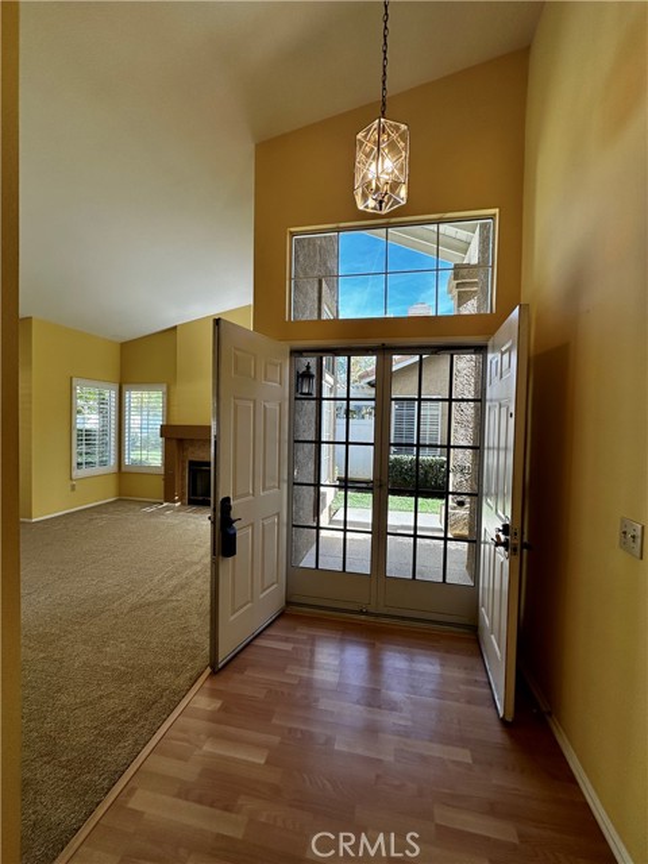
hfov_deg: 85.7
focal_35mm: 14
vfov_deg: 102.1
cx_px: 324
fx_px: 349
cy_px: 432
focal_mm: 2.22
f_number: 2.2
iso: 40
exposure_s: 1/177
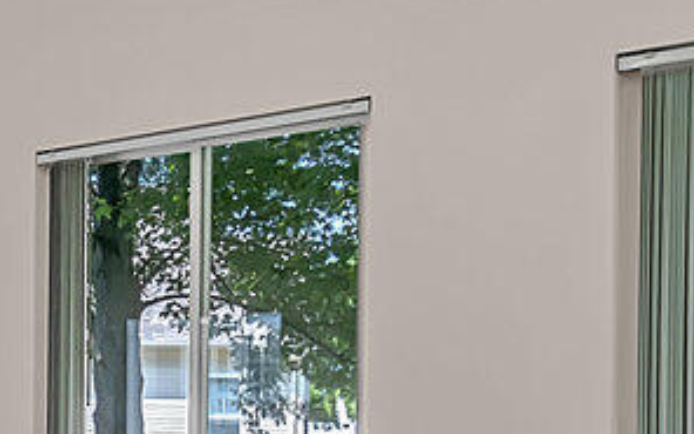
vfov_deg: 19.5
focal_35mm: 66
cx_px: -265
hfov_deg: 25.5
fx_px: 1248
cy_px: 345
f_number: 9
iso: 200
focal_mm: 10
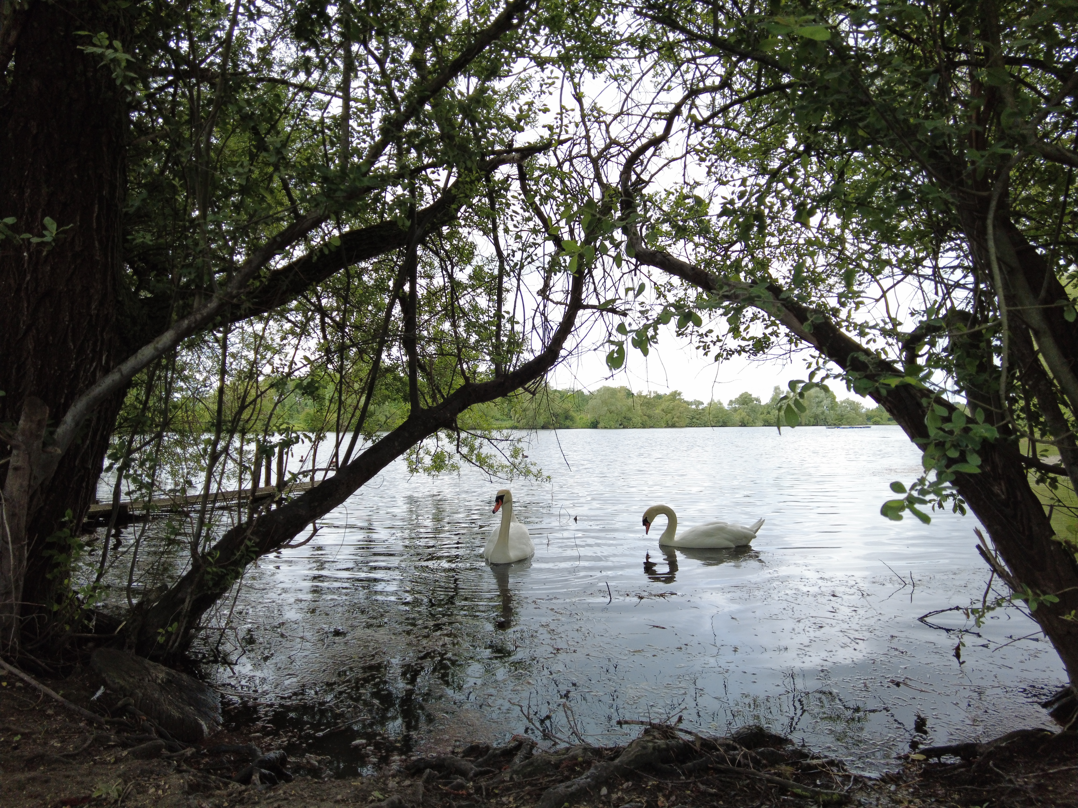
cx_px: 539
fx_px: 623
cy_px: 404
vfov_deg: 66.0
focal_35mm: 20
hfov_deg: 81.7
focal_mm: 4.4
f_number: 1.8
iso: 100
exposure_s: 1/320
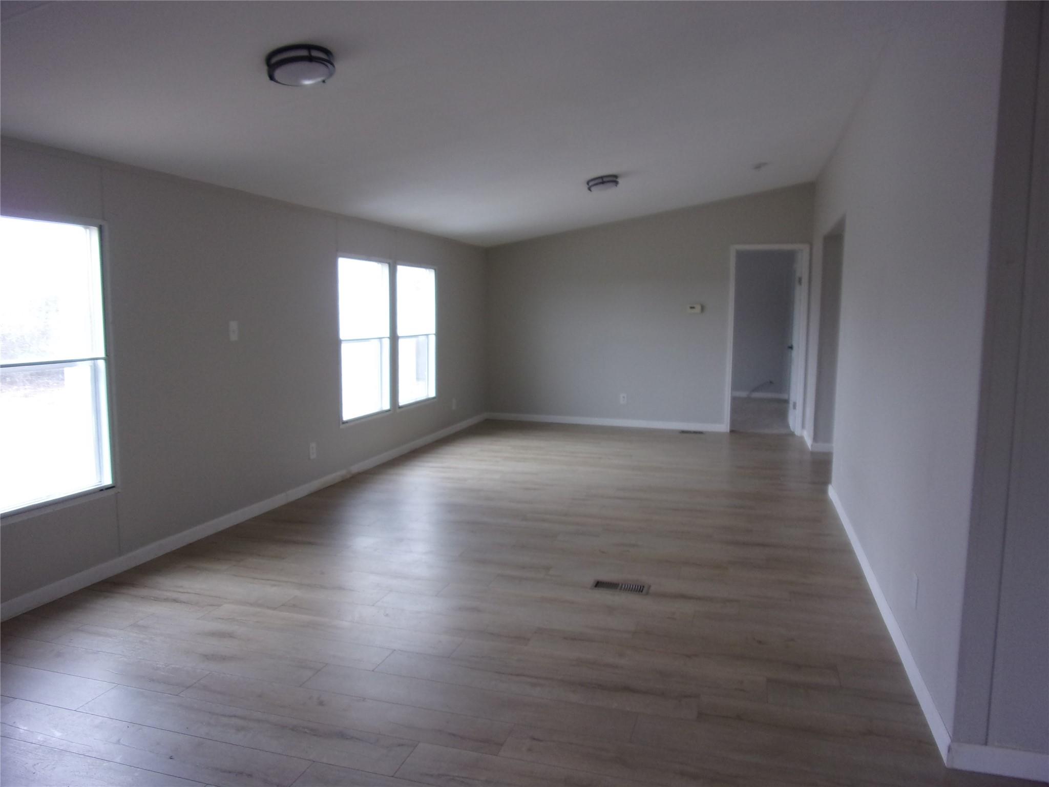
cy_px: 394
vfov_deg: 56.8
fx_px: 727
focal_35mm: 24
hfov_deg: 71.6
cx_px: 524
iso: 97
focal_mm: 4.3
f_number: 3.3
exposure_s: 1/34
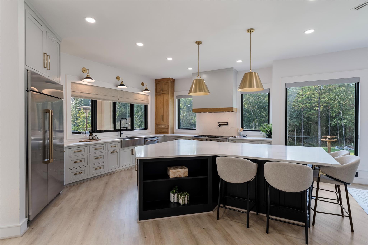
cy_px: 122
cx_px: 184
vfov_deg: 64.5
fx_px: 194
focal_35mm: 19
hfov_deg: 86.9
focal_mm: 19
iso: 100
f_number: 5.6
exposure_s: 1/3
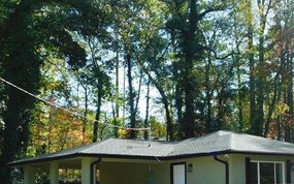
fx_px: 537
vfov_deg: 19.1
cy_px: 160
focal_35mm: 67
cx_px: 207
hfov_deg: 30.3
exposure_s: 1/250
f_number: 3.5
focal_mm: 6.3
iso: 125
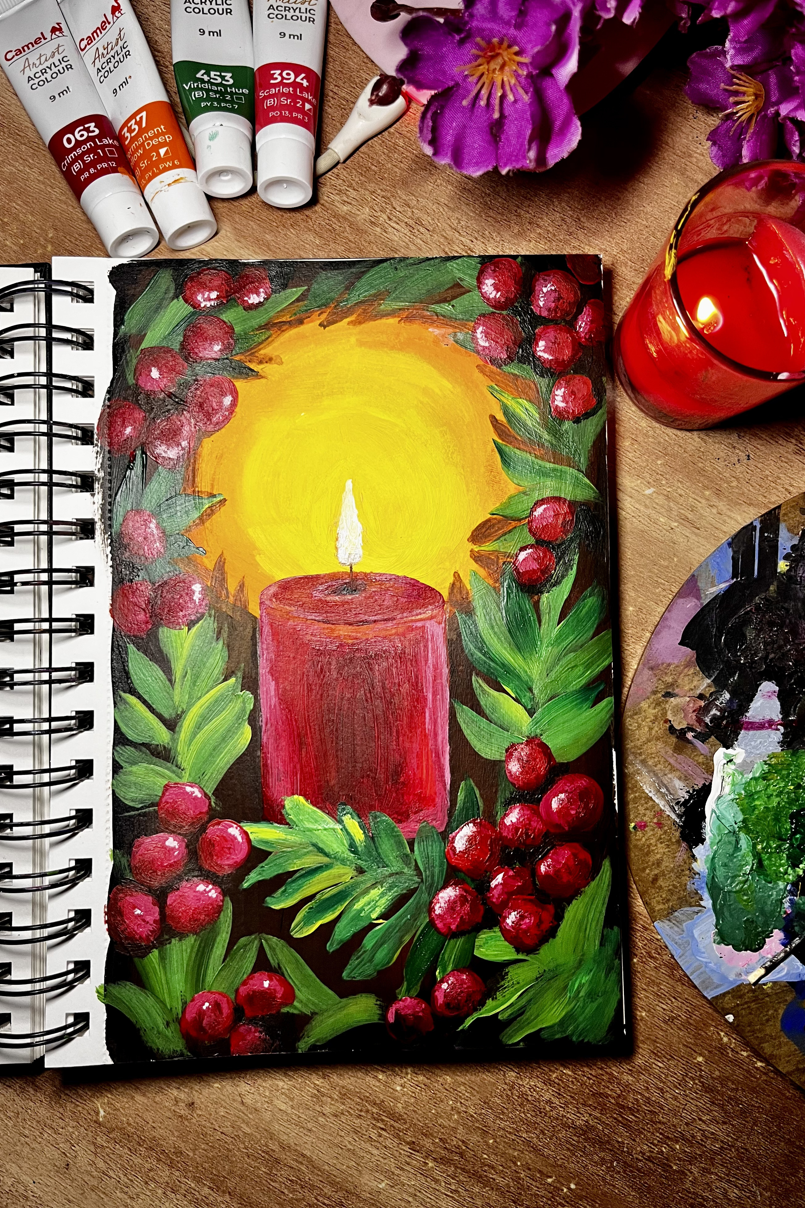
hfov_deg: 46.4
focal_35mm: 28
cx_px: 379
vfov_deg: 65.5
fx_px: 939
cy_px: 594
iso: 100
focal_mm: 5.1
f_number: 1.6
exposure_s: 1/50
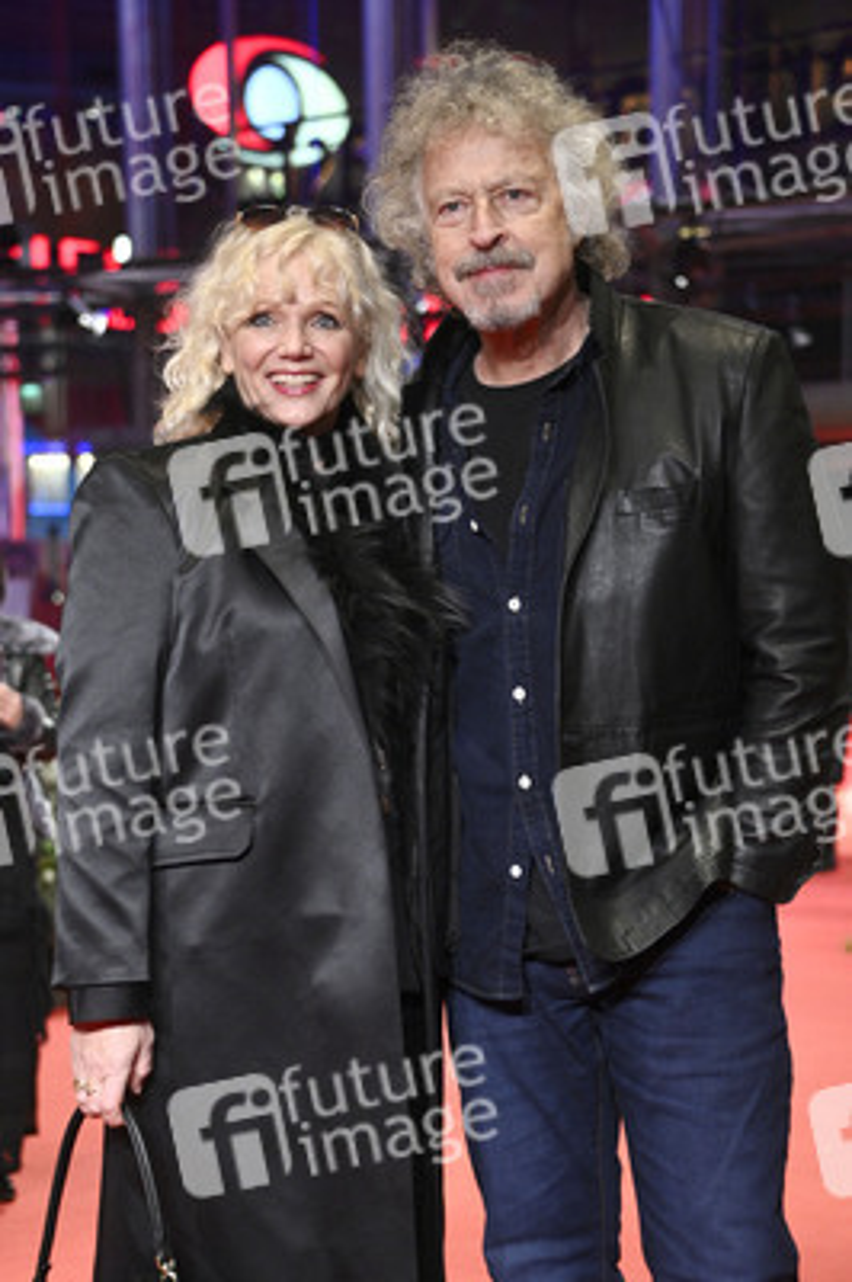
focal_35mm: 85
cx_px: 426
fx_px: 3023
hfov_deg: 16.0
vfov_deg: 23.9
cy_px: 641
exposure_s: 1/200
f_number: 5
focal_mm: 85
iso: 5000
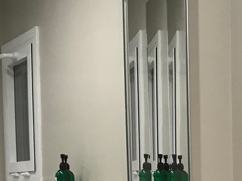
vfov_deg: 12.9
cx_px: 298
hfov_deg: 17.4
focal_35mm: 107
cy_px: 290
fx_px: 748
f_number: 1.8
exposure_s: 1/33
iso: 25
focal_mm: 3.99
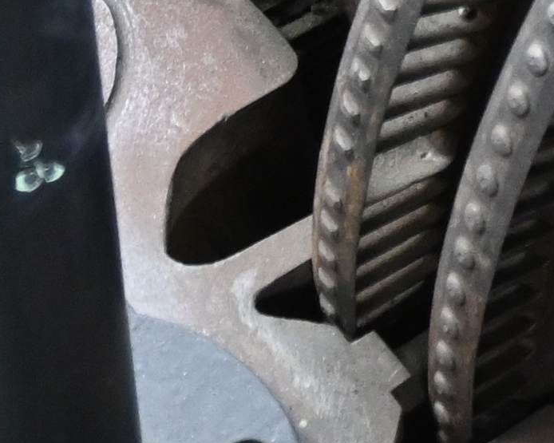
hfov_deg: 8.2
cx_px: 811
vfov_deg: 6.3
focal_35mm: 232
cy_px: -717
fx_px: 3798
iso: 1400
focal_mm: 20.5
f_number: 3.8
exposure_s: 1/125
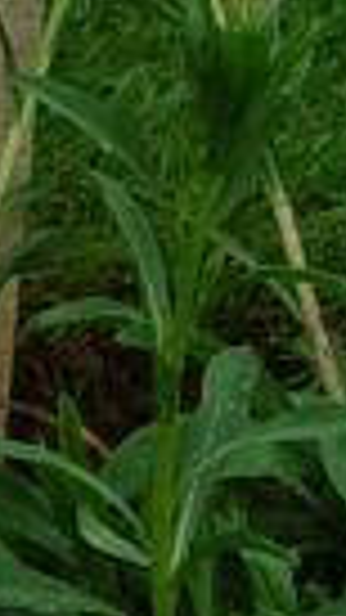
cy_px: -652
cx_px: -652
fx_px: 6365
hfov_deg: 3.1
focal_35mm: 390
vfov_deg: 5.4
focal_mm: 38
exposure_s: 1/200
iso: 200
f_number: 7.1
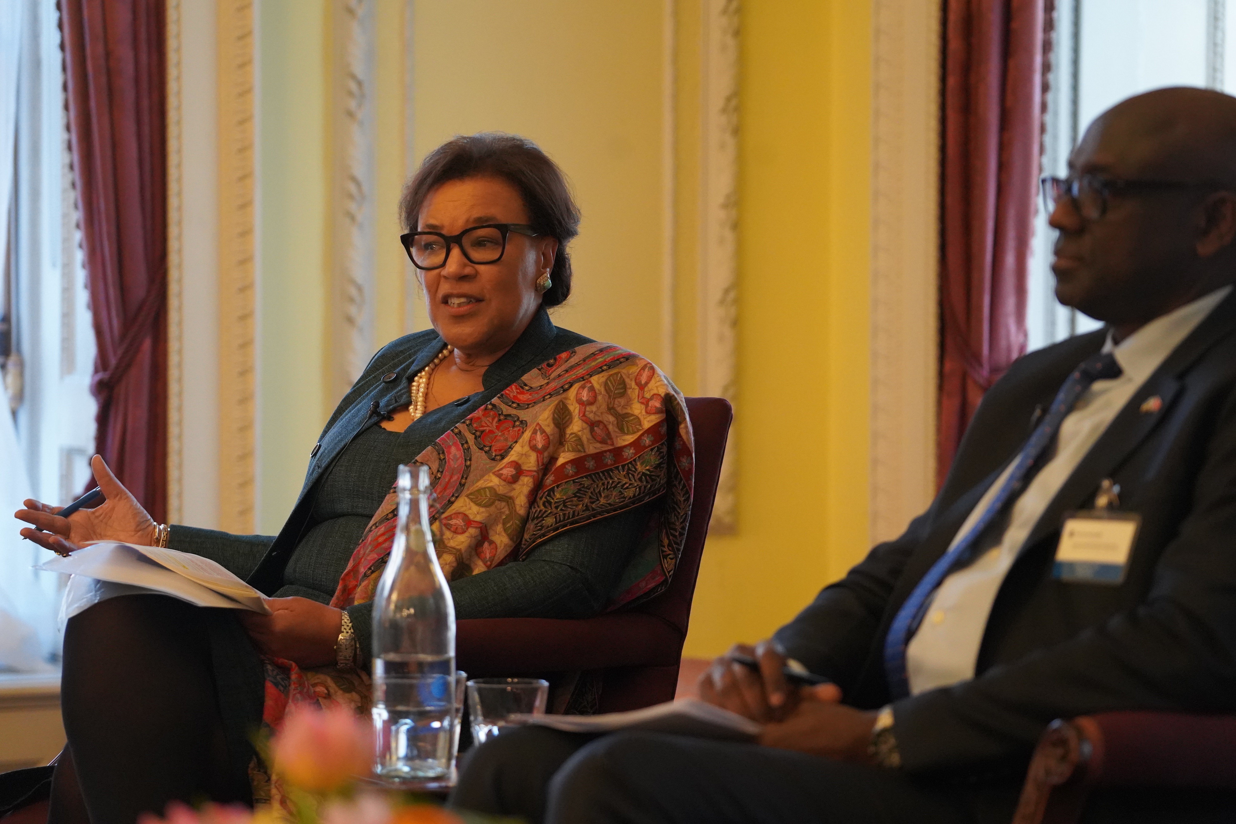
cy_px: 412
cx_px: 618
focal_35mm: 127
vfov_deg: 10.8
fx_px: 4360
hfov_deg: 16.1
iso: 8000
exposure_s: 1/160
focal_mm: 127
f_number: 4
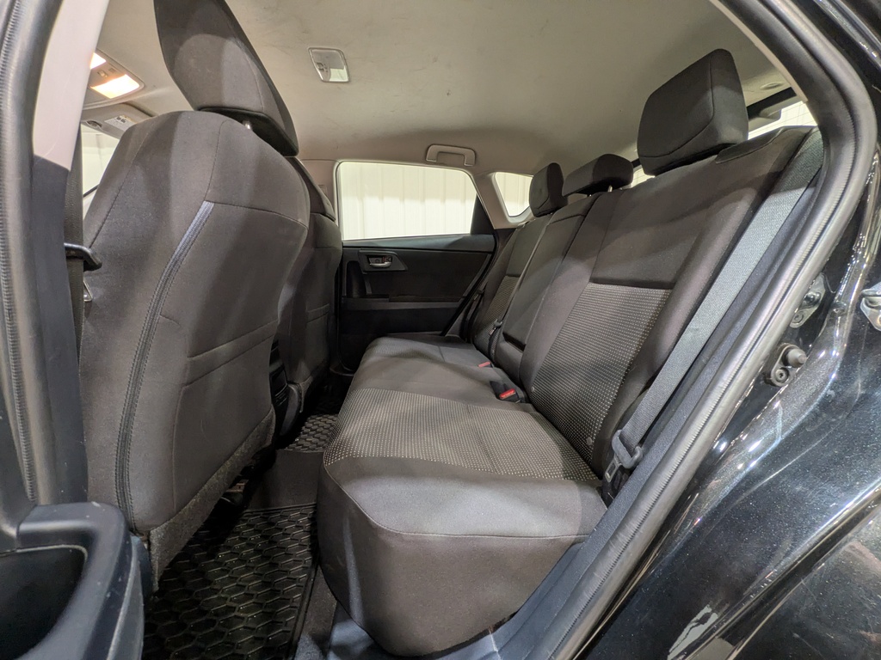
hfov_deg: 102.1
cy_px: 330
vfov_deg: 85.7
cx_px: 440
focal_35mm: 14
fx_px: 356
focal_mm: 1.83
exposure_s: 1/25
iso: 90
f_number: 2.2
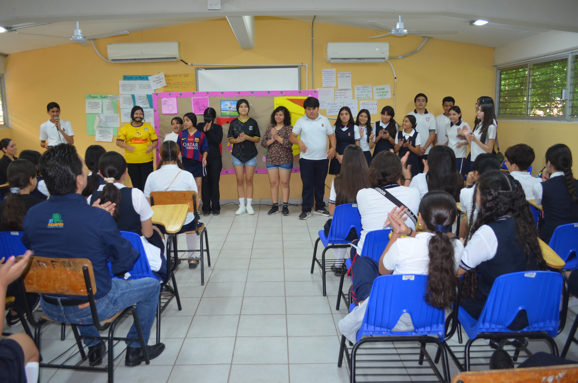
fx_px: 433
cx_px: 289
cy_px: 192
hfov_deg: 67.5
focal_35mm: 27
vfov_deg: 47.7
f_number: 3.5
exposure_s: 1/60
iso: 800
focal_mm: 18
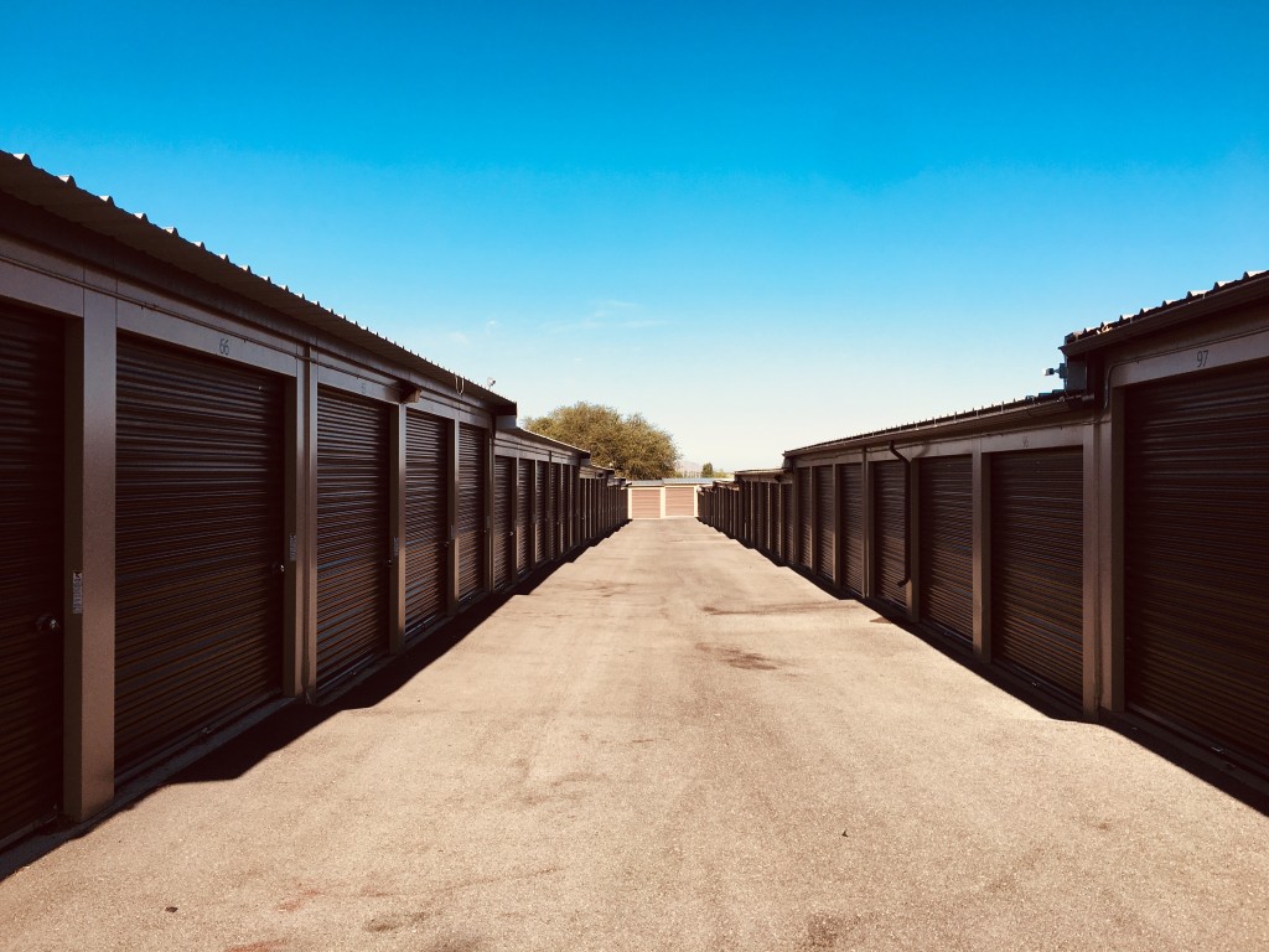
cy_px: 476
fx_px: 1063
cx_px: 634
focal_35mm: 29
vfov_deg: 48.2
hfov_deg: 61.7
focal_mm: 4.15
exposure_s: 1/1508
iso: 25
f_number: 2.2
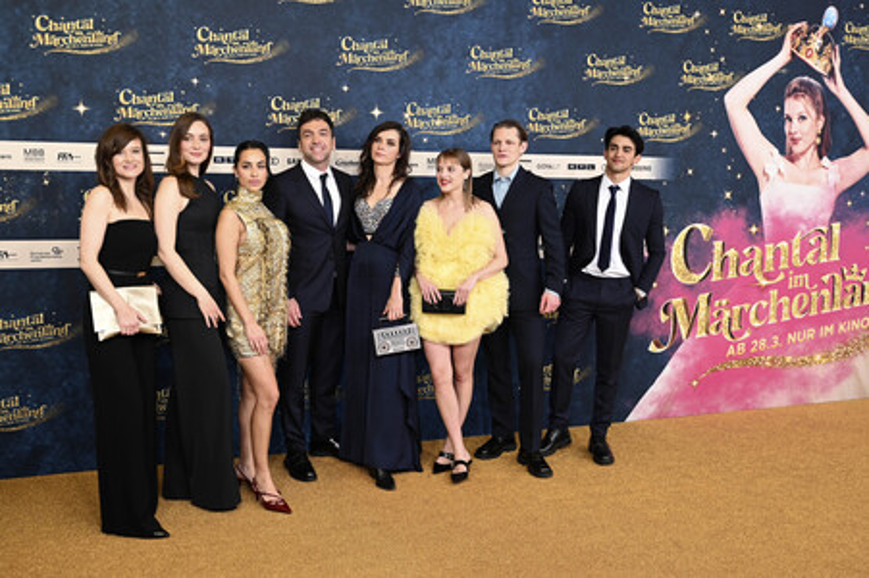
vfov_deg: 41.7
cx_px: 434
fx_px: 760
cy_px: 289
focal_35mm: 32
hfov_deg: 59.5
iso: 320
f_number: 2.8
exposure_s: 1/160
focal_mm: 31.5
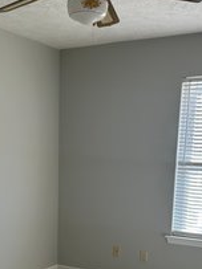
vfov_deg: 33.1
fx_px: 436
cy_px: 225
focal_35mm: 56
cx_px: 71
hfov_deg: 26.0
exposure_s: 1/259
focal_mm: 6.86
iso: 80
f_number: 1.78
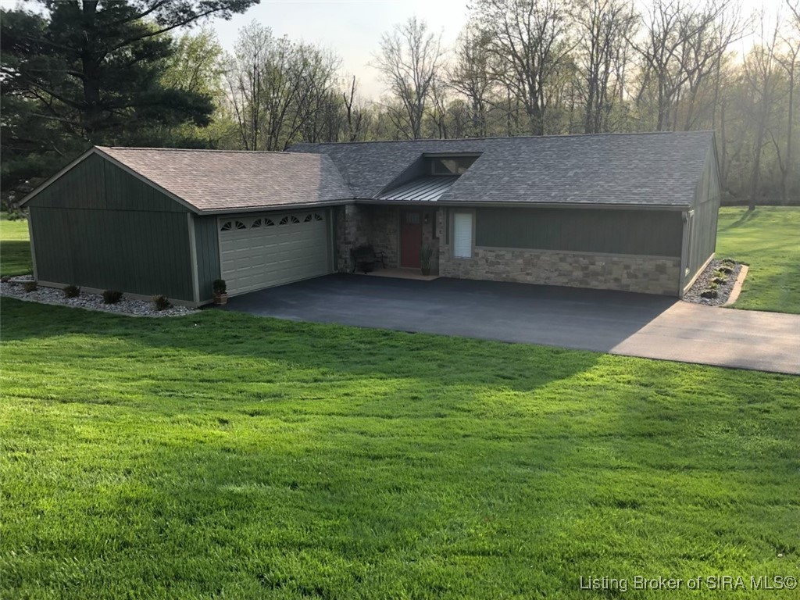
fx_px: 647
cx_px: 400
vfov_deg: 49.7
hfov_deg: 63.4
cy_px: 300
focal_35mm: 28
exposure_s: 1/454
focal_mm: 4
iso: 20
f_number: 1.8
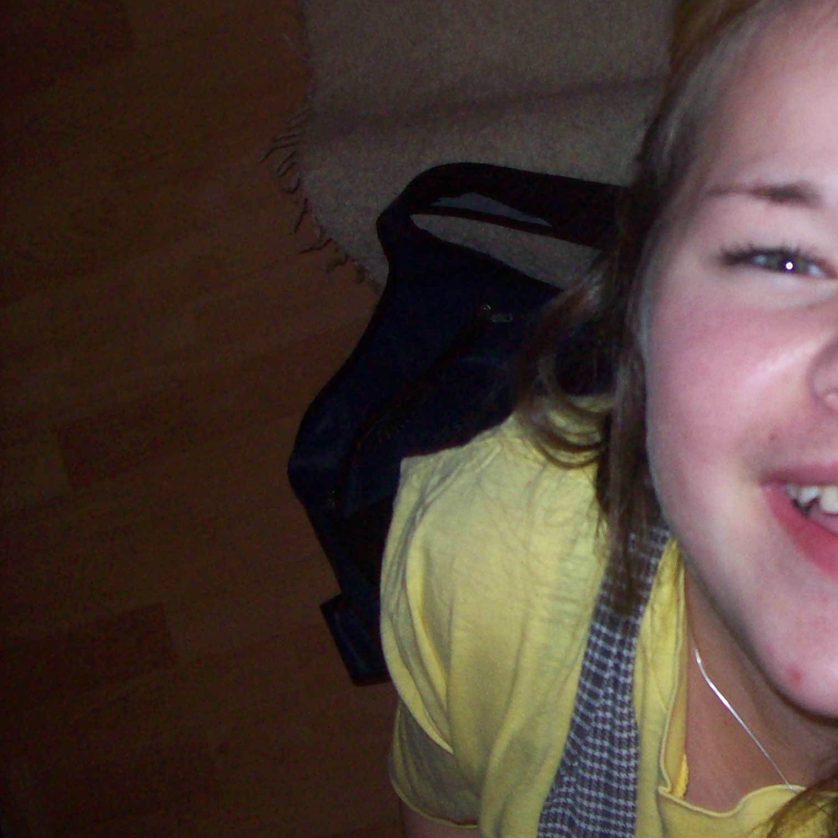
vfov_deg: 28.6
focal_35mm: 60
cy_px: 344
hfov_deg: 27.4
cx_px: 790
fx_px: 1643
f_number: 2.7
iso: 200
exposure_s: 1/64
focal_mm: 6
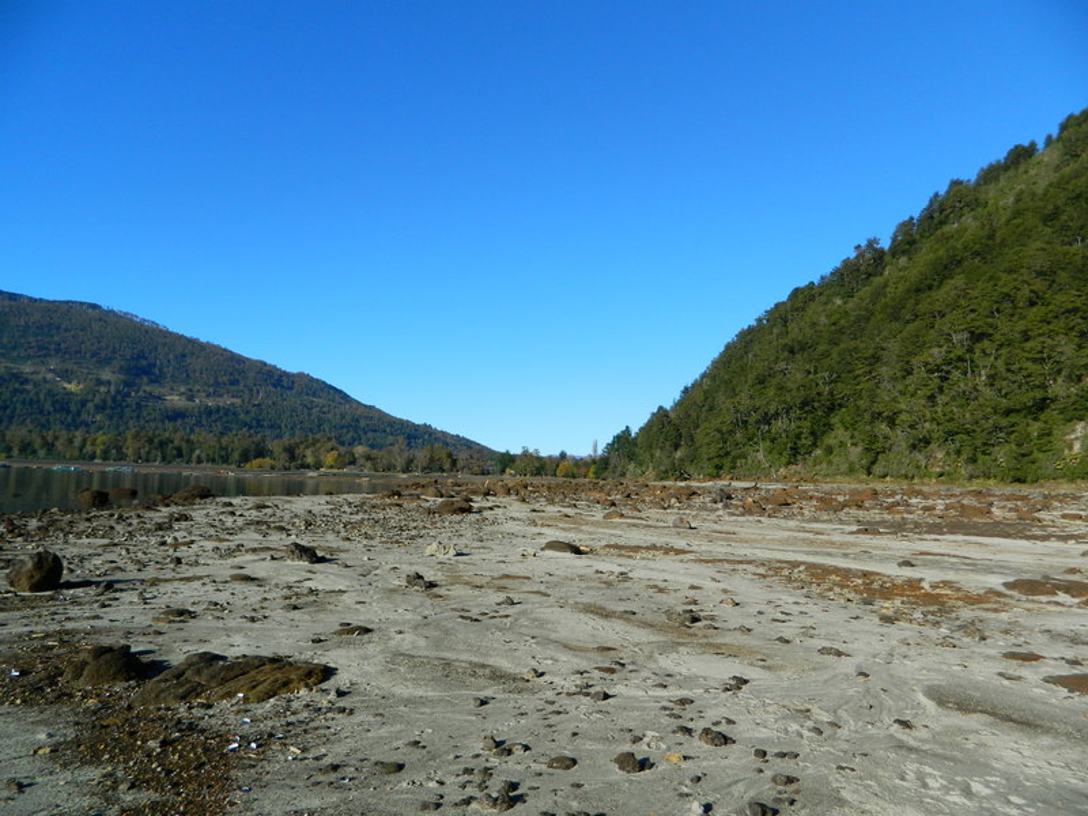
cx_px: 544
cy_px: 408
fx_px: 786
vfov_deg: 54.9
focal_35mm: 25
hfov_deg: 69.4
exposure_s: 1/160
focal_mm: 4.5
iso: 80
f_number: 8.7
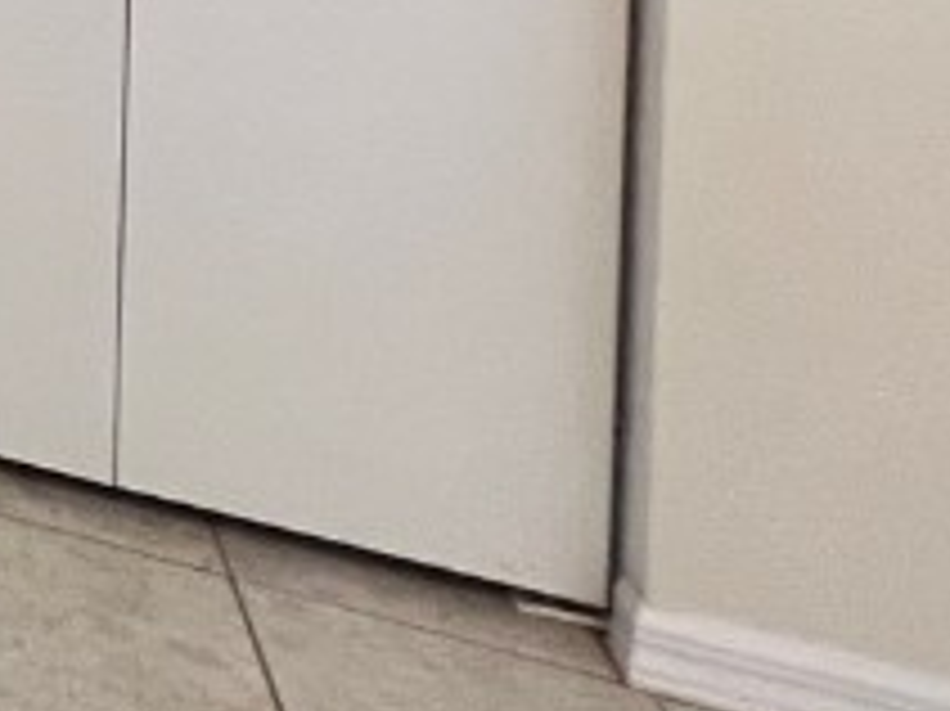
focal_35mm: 63
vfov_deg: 16.8
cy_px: -742
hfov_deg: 16.7
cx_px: -1175
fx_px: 1728
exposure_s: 1/60
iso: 200
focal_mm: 1.57
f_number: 1.8
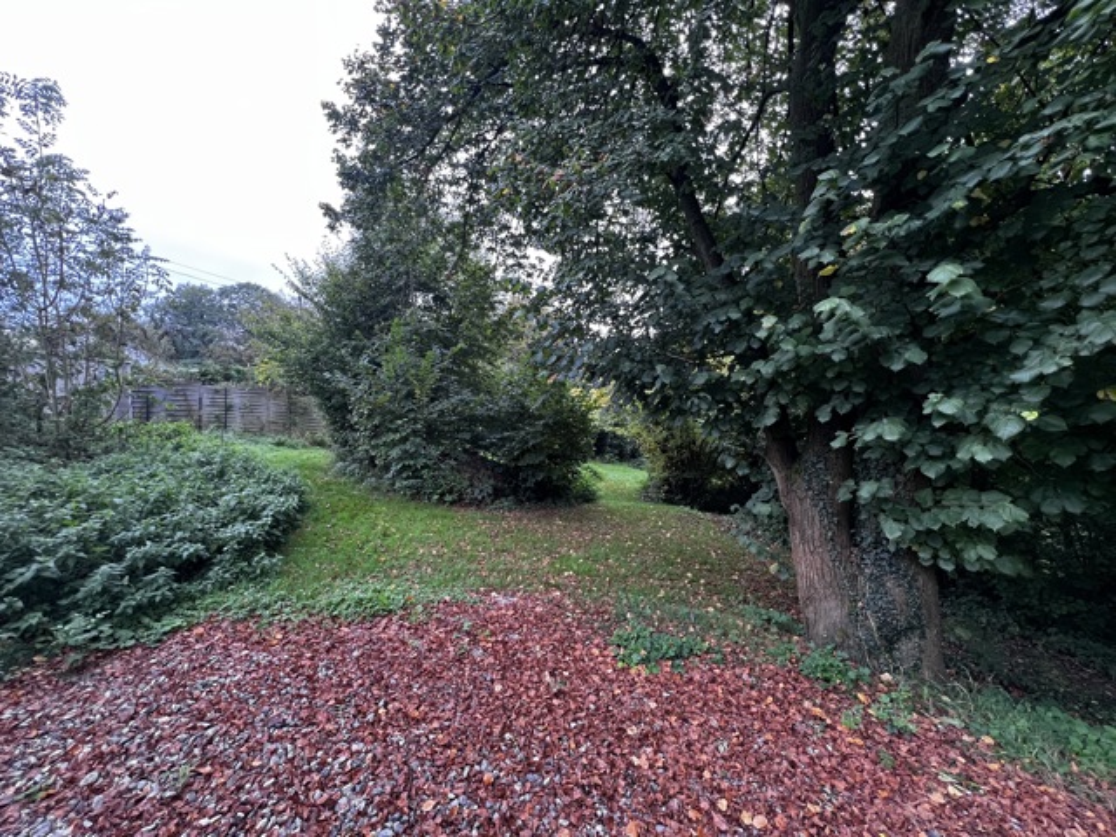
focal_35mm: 13
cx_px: 558
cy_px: 418
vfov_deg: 89.9
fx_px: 419
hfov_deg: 106.2
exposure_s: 1/99
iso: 160
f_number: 1.8
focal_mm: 1.57
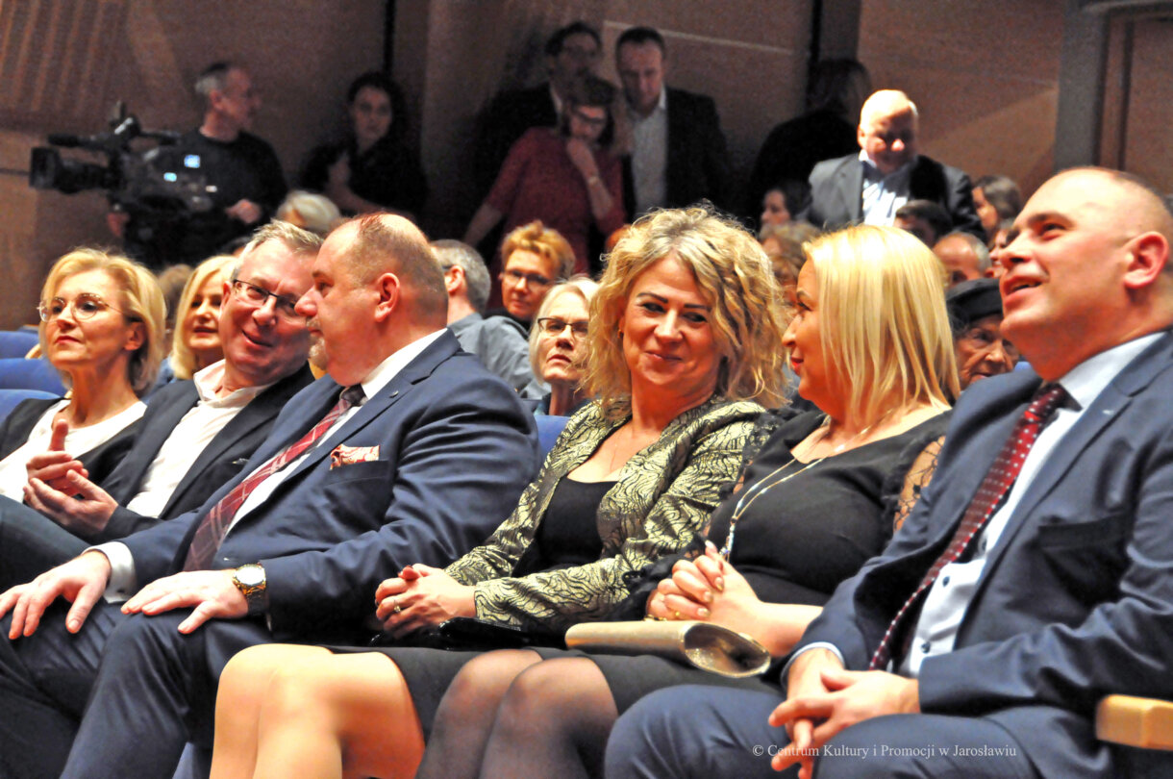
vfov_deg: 11.4
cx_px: 586
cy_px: 390
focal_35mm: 120
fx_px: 3905
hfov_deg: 17.1
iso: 3200
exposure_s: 1/60
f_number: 5
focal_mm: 80
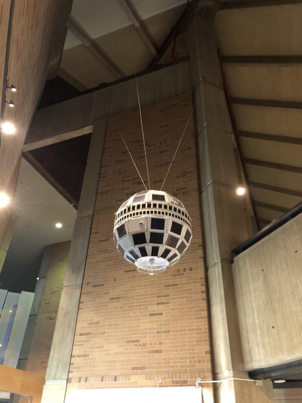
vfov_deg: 63.4
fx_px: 326
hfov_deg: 49.7
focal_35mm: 28
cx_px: 151
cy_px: 202
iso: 80
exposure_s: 1/5
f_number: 1.8
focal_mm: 3.99
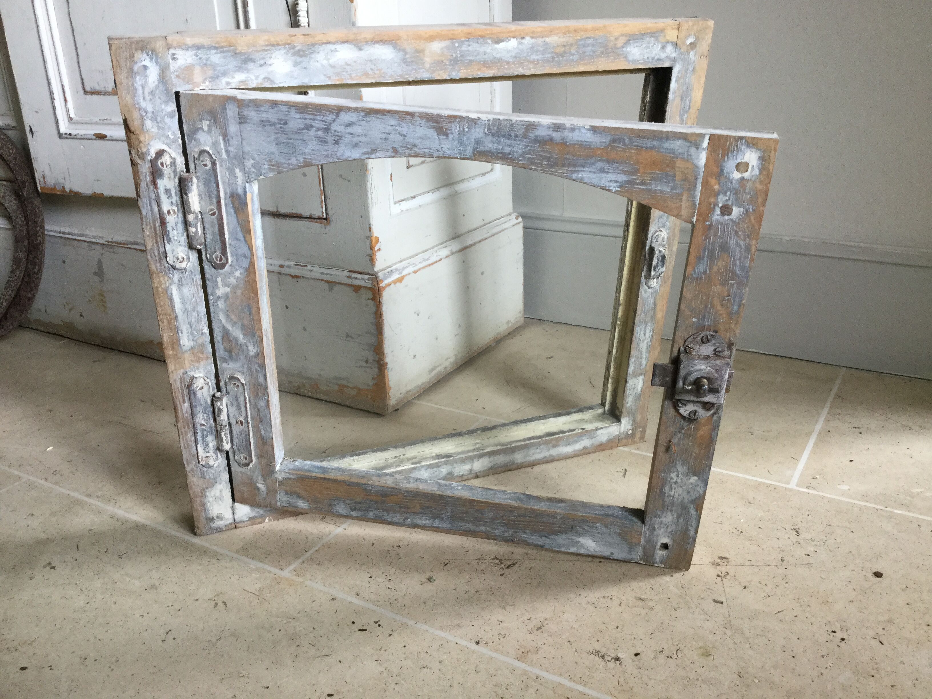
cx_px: 466
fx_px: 835
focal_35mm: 31
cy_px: 350
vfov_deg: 45.4
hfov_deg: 58.4
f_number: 2.4
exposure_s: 1/33
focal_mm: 3.3
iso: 50
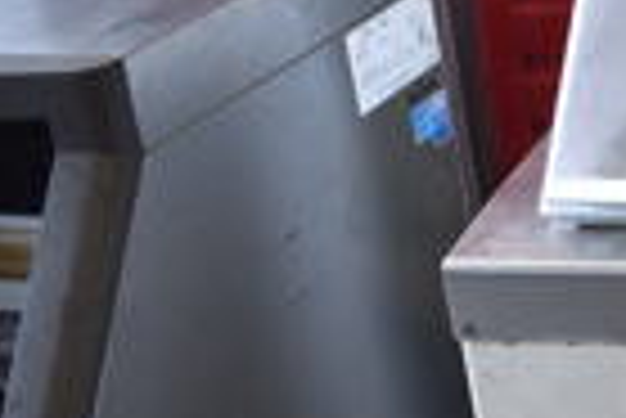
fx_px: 2298
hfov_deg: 13.0
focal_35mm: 132
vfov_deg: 10.3
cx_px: 1329
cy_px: 431
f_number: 3.5
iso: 280
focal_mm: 20
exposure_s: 1/30
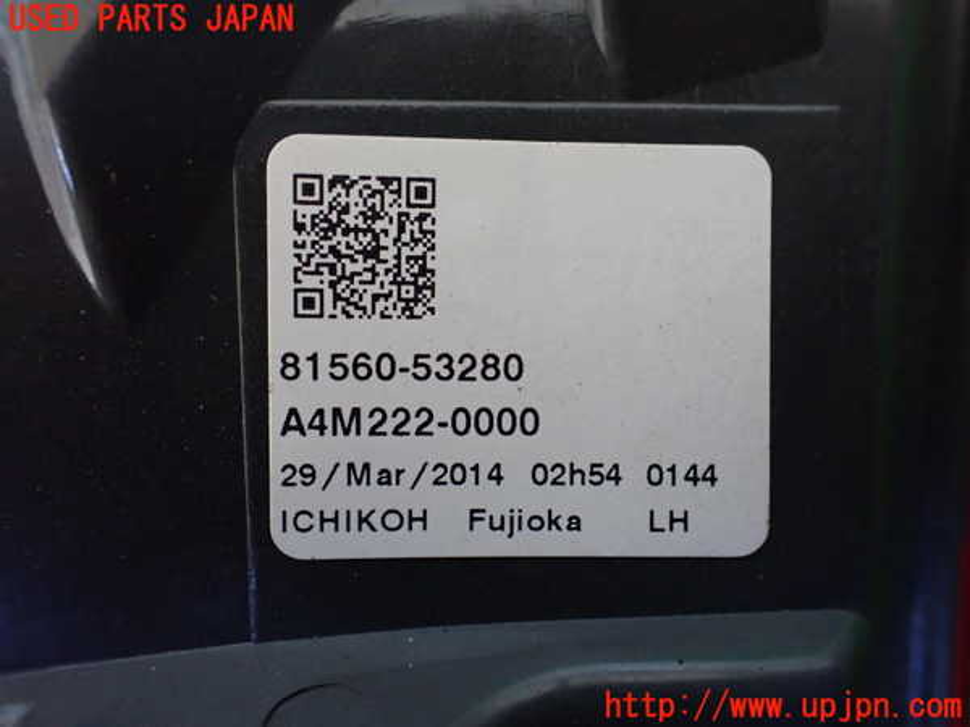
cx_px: 485
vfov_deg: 46.8
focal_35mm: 30
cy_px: 364
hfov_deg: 60.0
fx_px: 841
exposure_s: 1/100
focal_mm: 5.4
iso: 800
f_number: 2.3
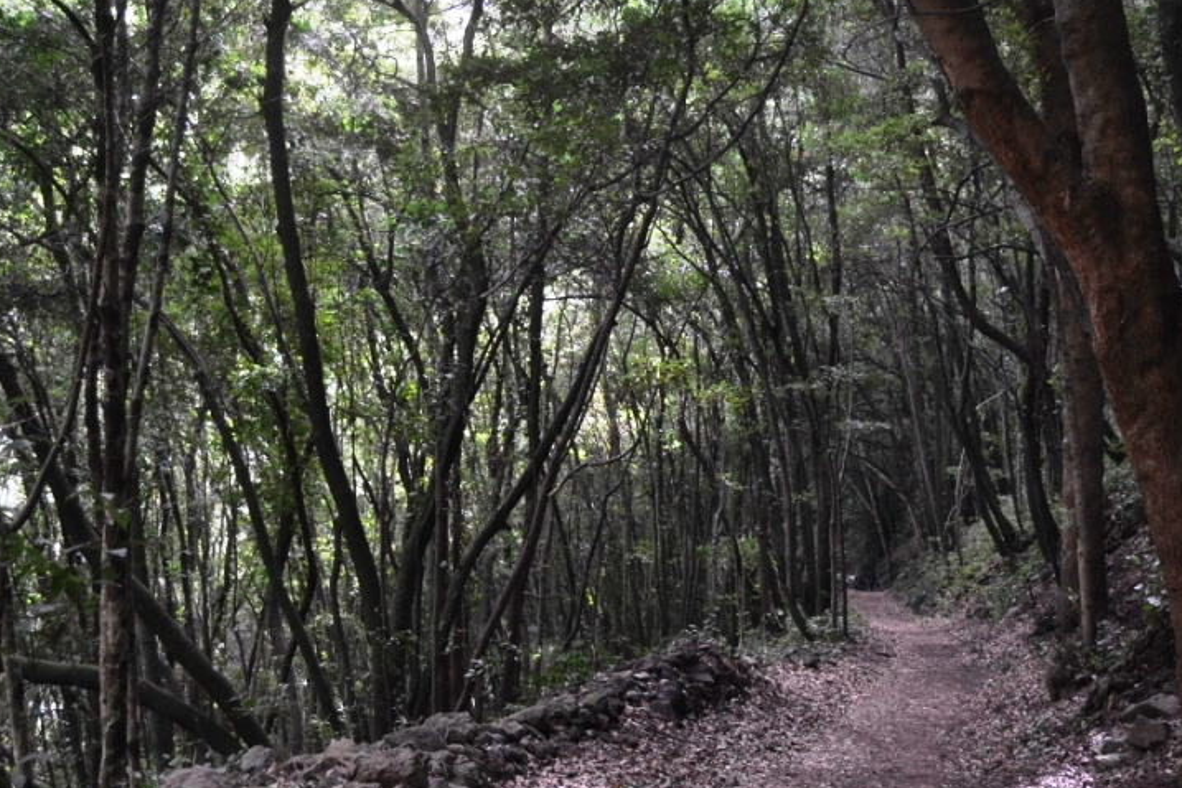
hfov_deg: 47.7
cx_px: 554
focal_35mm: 41
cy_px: 398
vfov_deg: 32.8
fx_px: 1337
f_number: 3.5
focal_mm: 19
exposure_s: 1/100
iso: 800
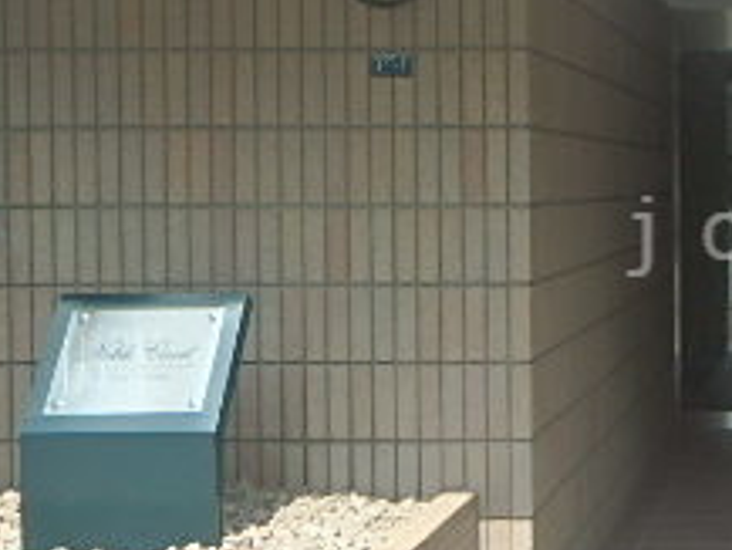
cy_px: 236
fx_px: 1312
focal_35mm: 62
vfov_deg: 23.7
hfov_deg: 27.7
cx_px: 857
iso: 125
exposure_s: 1/500
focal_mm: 3.7
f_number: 3.5
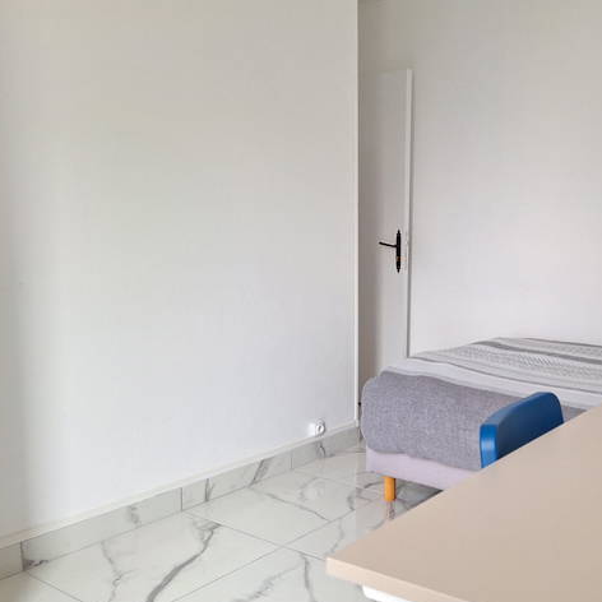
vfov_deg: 48.2
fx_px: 669
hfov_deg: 47.1
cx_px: 431
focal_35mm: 34
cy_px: 356
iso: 250
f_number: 1.8
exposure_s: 1/50
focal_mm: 5.54
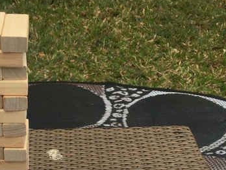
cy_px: 207
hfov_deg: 25.8
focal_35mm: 75
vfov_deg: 18.6
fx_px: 490
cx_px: 69
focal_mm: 4.15
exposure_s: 1/295
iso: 25
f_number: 2.2
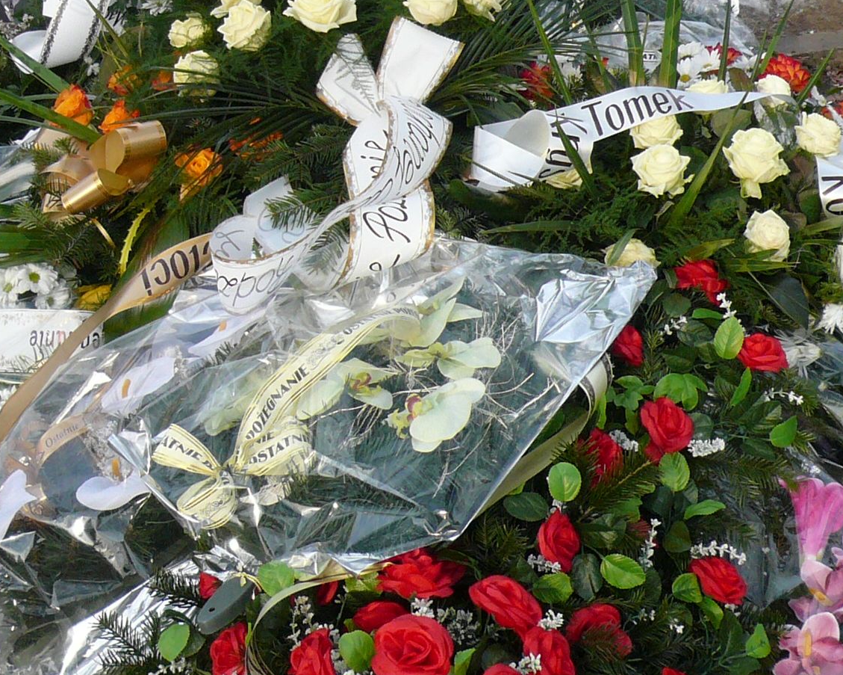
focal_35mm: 48
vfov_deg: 31.4
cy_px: 286
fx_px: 1197
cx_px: 418
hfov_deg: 38.8
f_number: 2.8
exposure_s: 1/640
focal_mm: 4.6
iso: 100
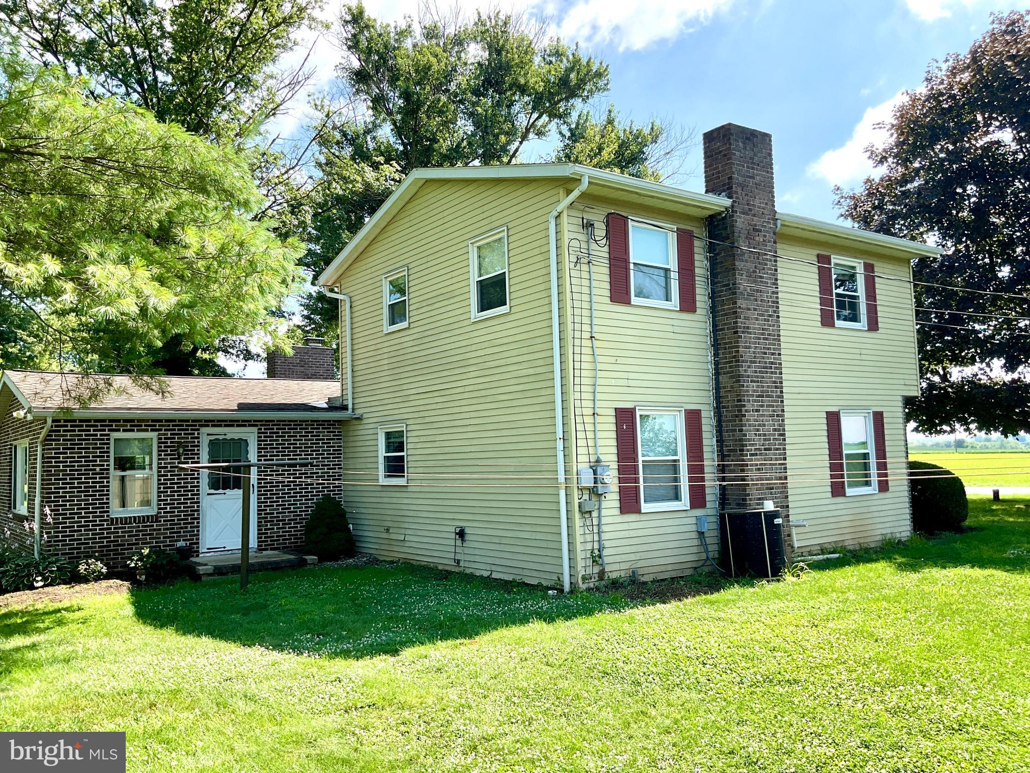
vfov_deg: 48.2
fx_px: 863
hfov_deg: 61.7
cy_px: 386
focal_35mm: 29
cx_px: 515
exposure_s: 1/613
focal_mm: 3
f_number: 1.8
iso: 16
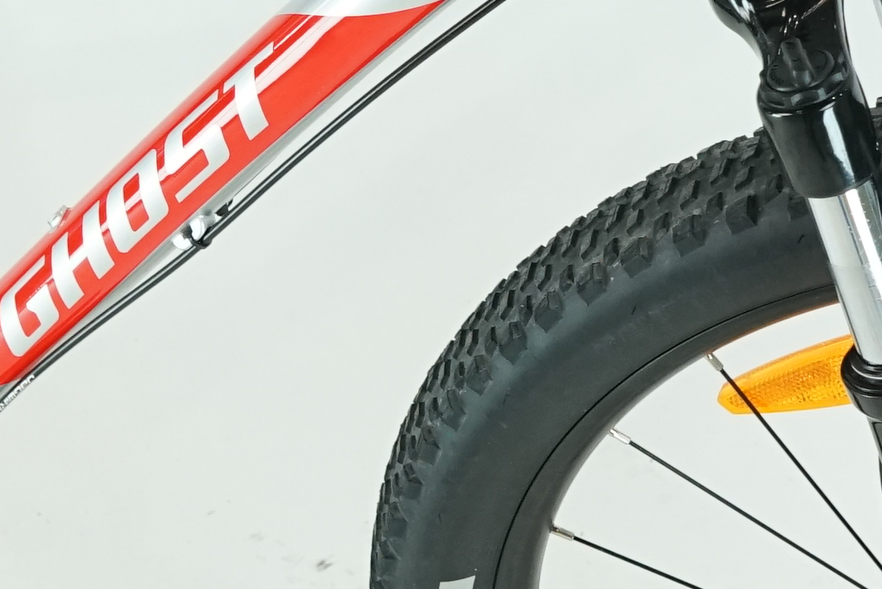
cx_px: 268
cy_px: 205
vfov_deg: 9.9
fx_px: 3382
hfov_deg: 14.8
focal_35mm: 138
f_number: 5.6
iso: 1600
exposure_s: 1/200
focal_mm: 28
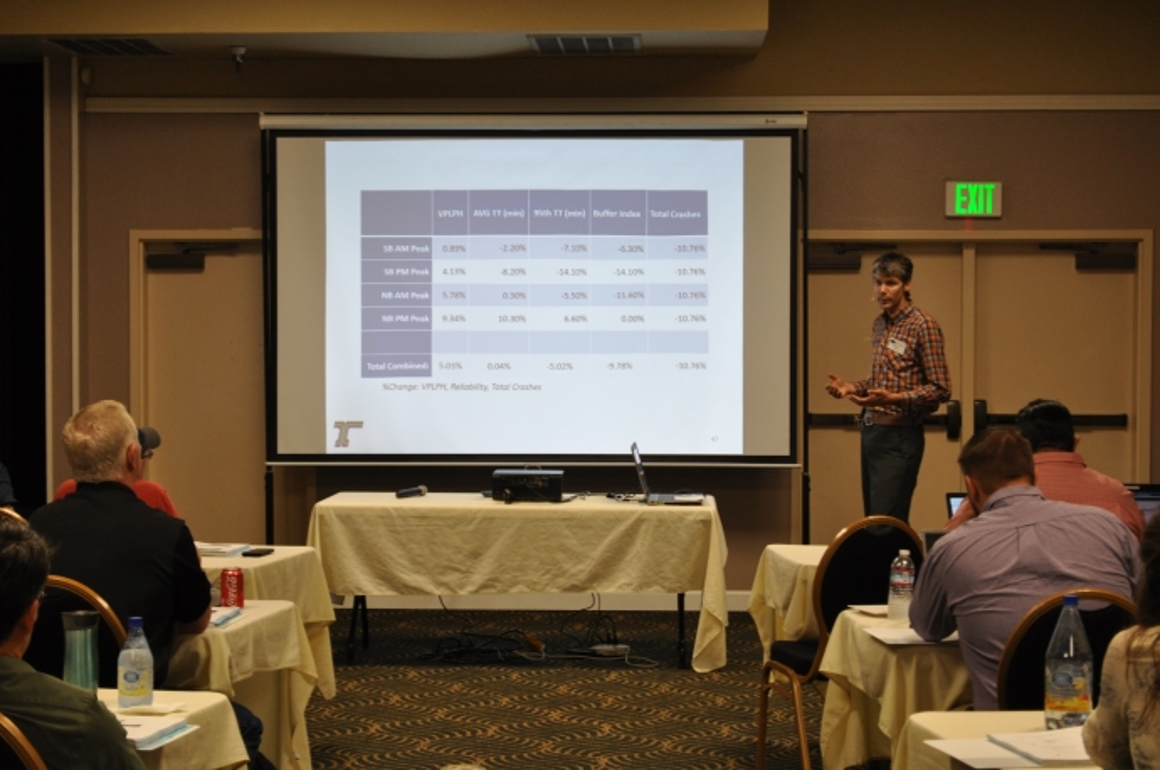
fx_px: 2317
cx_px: 580
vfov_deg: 18.9
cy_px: 385
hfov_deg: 28.1
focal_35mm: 72
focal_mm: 48
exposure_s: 1/30
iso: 800
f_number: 5.3
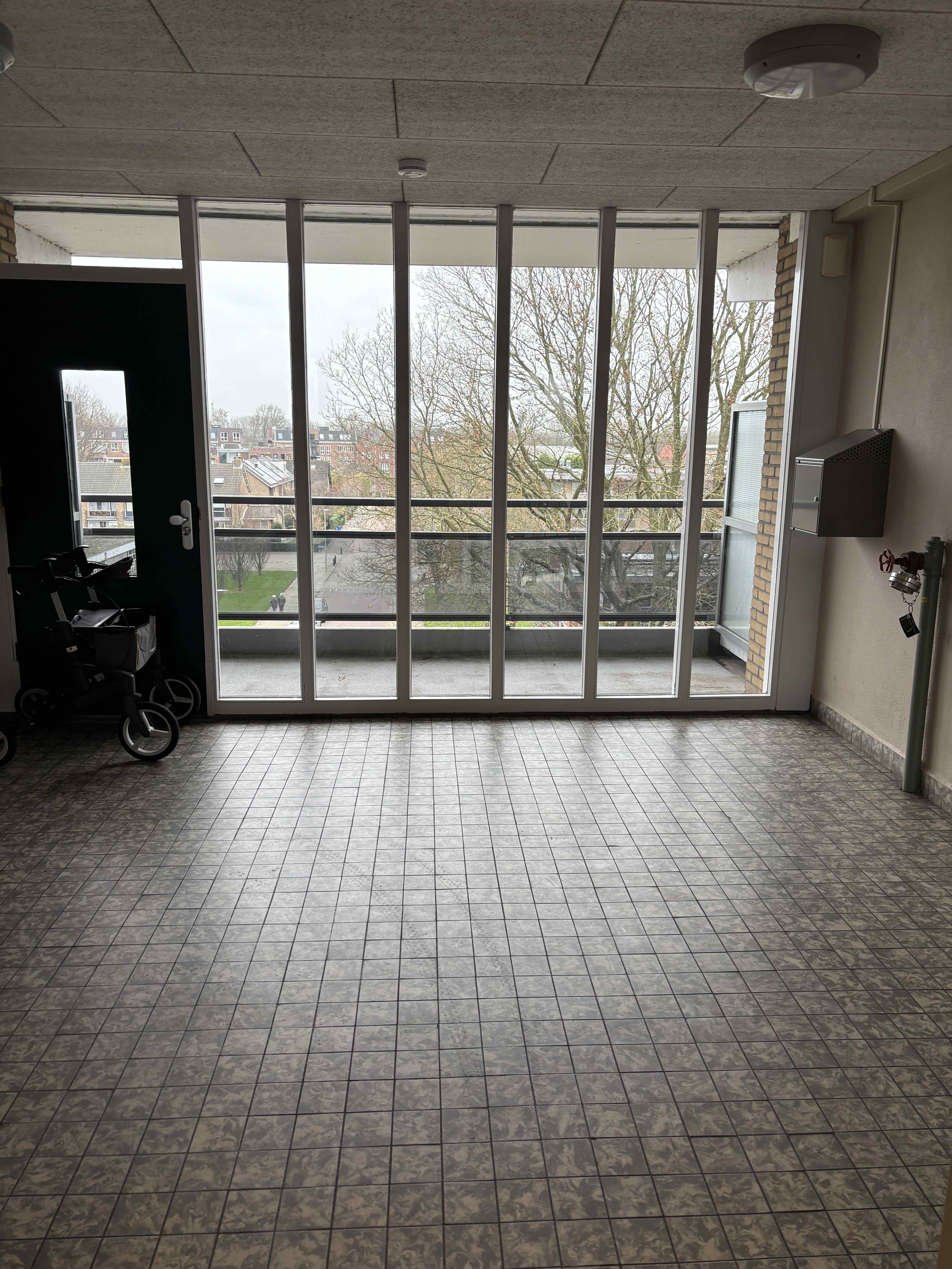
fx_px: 953
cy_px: 634
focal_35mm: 26
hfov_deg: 53.1
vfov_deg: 67.3
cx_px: 476
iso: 80
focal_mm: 5.96
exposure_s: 1/50
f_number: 1.6
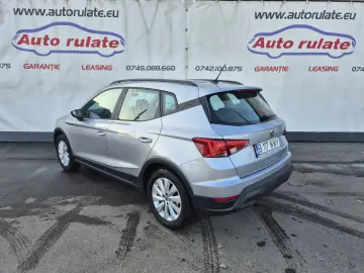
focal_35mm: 23
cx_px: 182
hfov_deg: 73.9
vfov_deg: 58.9
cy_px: 136
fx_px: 242
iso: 25
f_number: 1.8
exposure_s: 1/294
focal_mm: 5.4
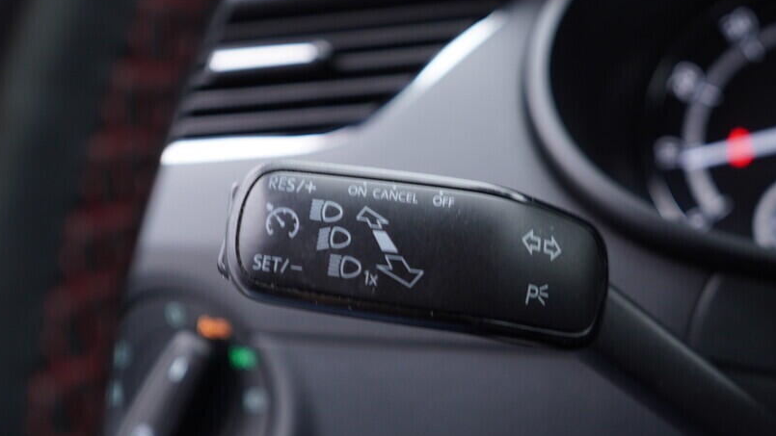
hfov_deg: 42.7
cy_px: 268
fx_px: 988
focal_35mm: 48
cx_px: 456
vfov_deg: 24.9
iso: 200
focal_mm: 24
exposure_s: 1/40
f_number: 2.8
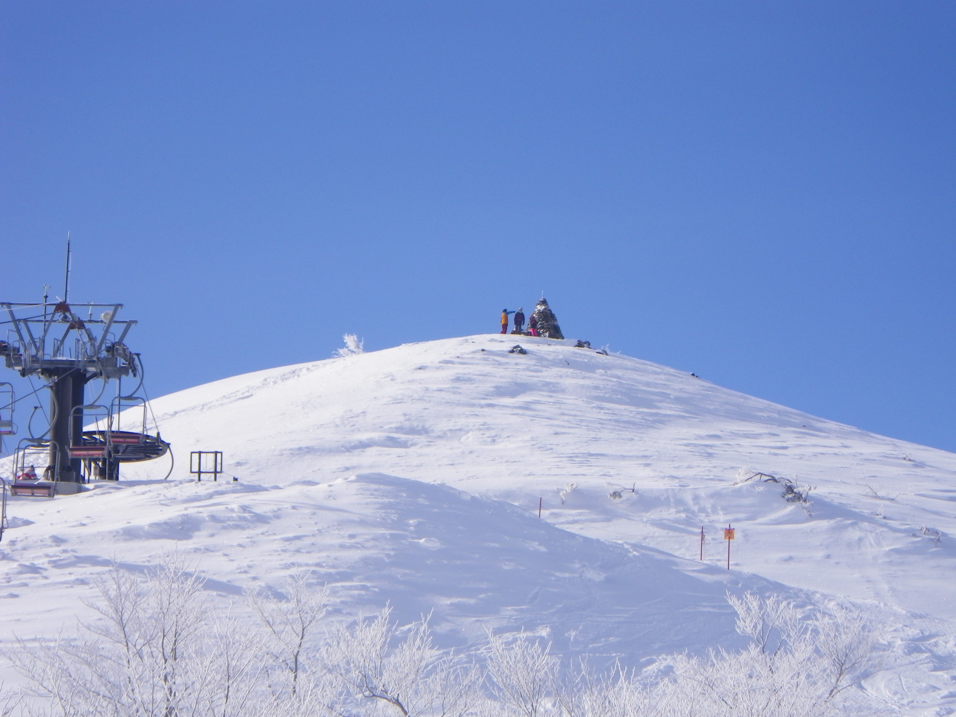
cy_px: 358
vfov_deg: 10.6
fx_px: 3866
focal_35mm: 140
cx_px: 478
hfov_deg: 14.1
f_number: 6.6
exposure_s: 1/320
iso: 80
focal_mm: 25
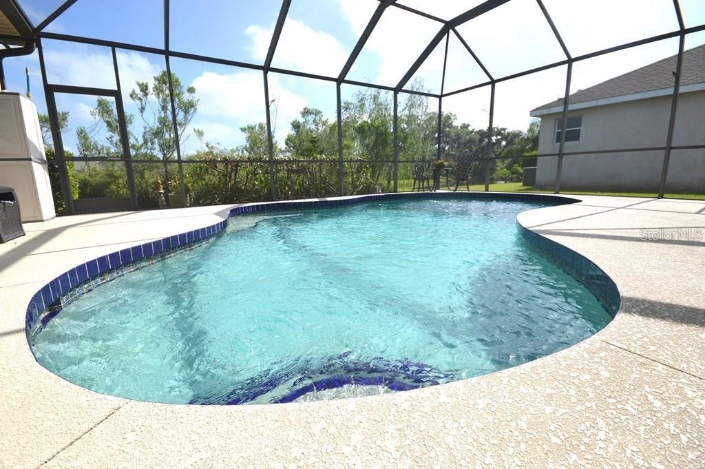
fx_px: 294
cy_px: 234
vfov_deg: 77.2
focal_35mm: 15
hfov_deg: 100.4
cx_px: 352
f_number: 11
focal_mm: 10
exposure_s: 1/500
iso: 400
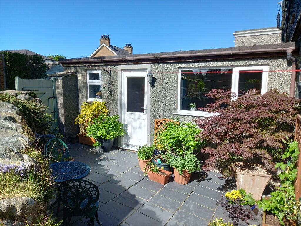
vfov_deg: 54.9
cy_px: 113
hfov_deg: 69.4
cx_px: 150
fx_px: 217
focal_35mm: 25
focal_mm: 4.6
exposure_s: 1/488
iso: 25
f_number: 2
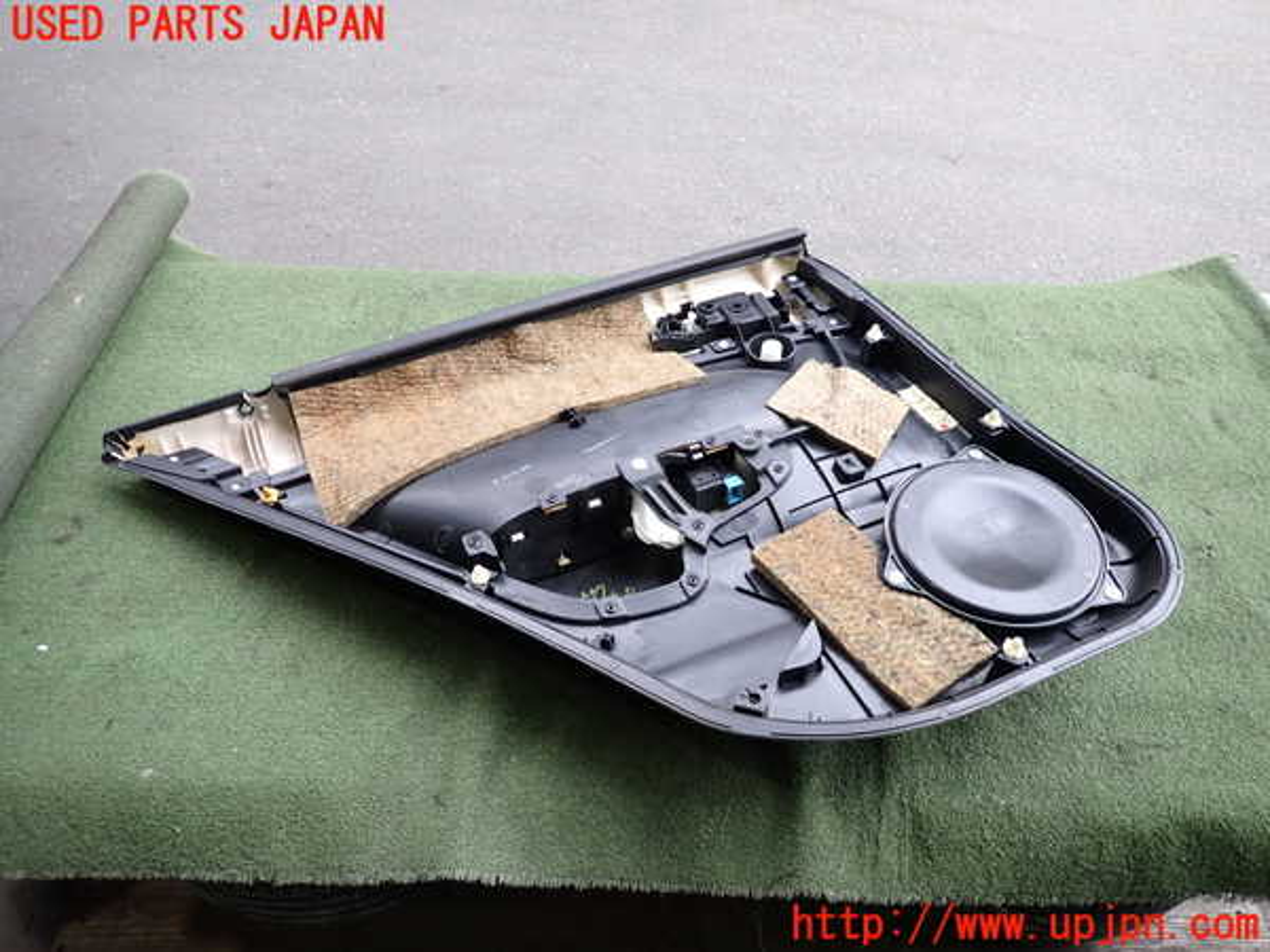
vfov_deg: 54.9
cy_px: 476
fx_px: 917
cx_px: 635
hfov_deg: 69.4
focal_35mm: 25
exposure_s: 1/125
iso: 100
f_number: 2
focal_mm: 4.5
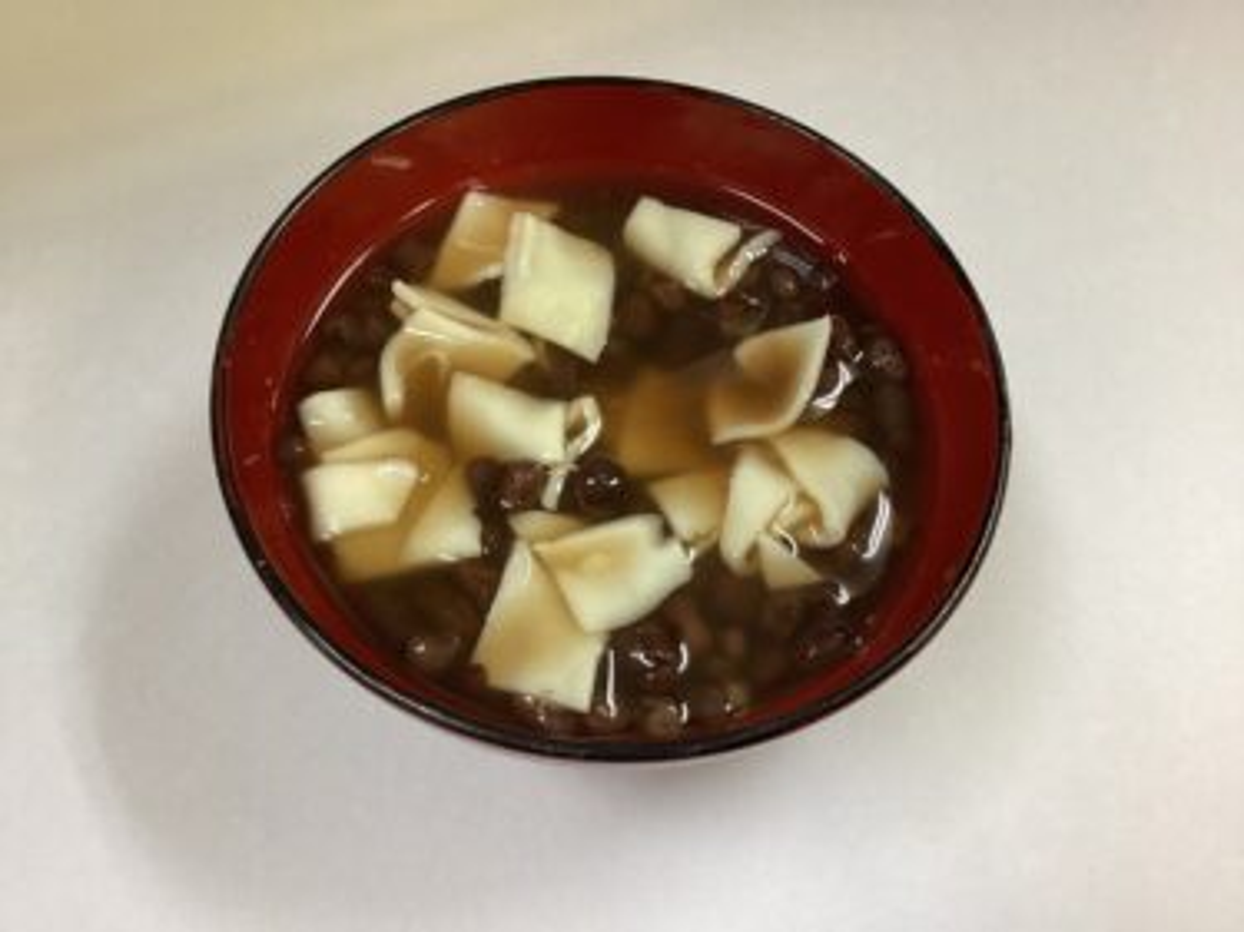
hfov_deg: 58.4
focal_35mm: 31
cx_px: 622
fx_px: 1114
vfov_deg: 45.4
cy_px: 466
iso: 125
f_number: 2.4
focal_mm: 3.3
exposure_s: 1/60
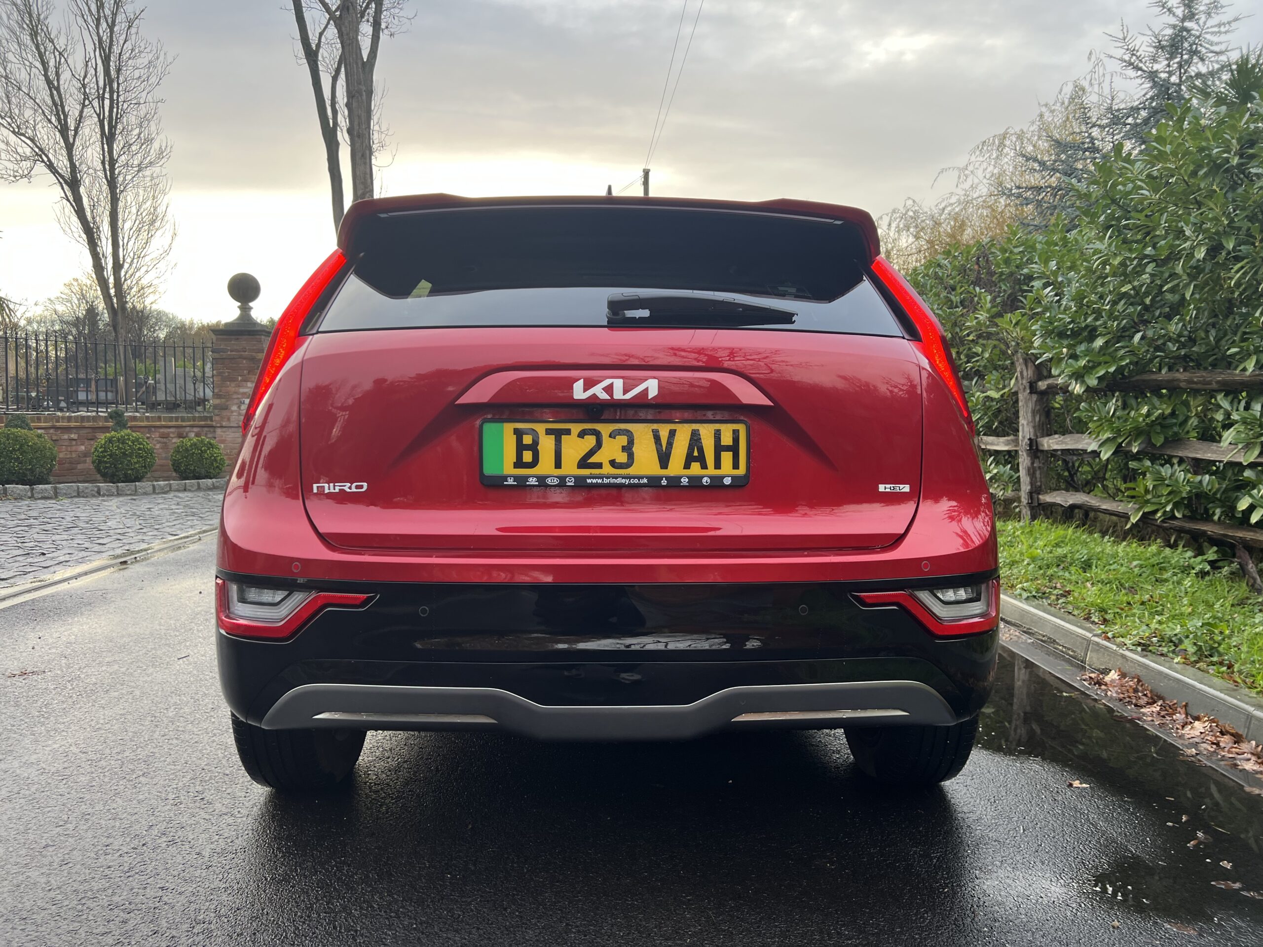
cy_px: 474
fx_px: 949
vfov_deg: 53.1
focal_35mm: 26
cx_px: 632
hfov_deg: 67.3
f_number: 1.5
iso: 40
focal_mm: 5.7
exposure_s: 1/183
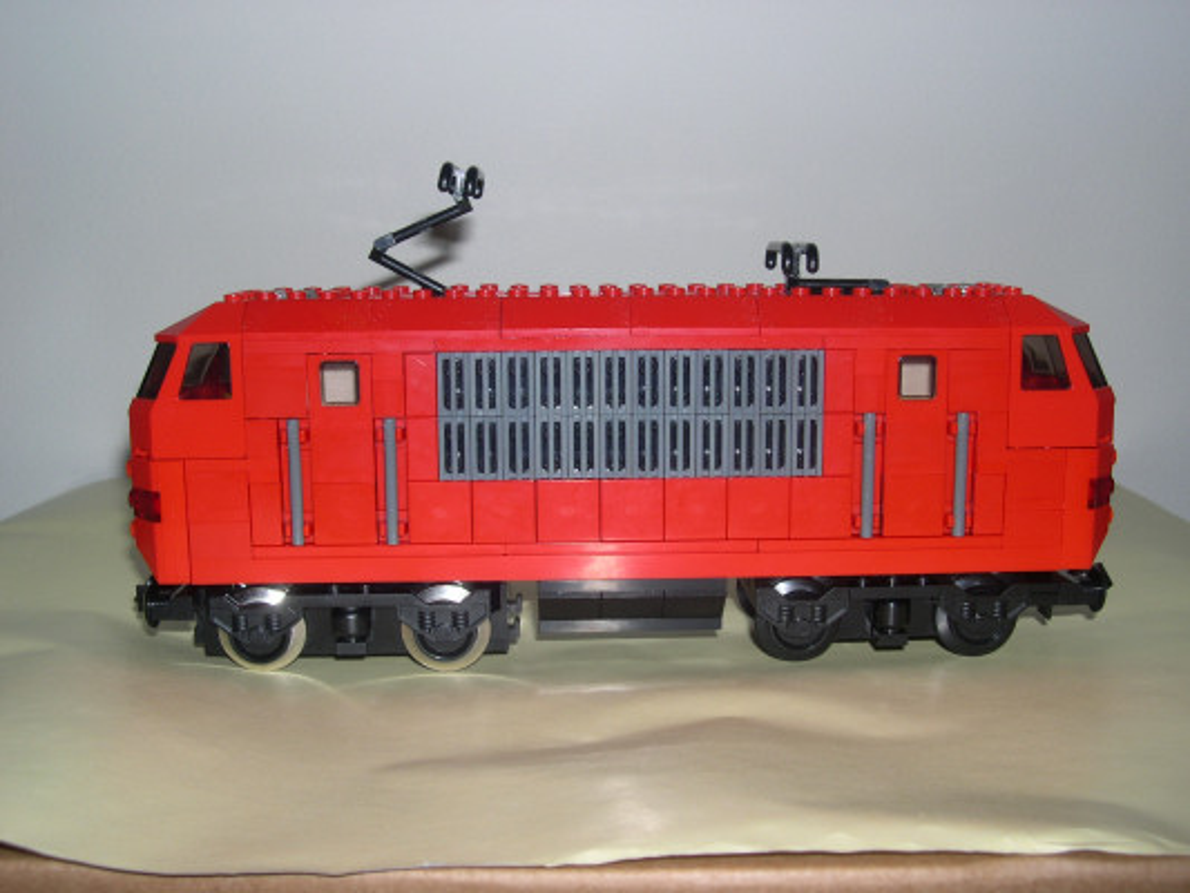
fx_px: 1307
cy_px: 446
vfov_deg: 37.7
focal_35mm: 38
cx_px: 595
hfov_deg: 49.0
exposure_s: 1/60
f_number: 7.6
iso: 100
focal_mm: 8
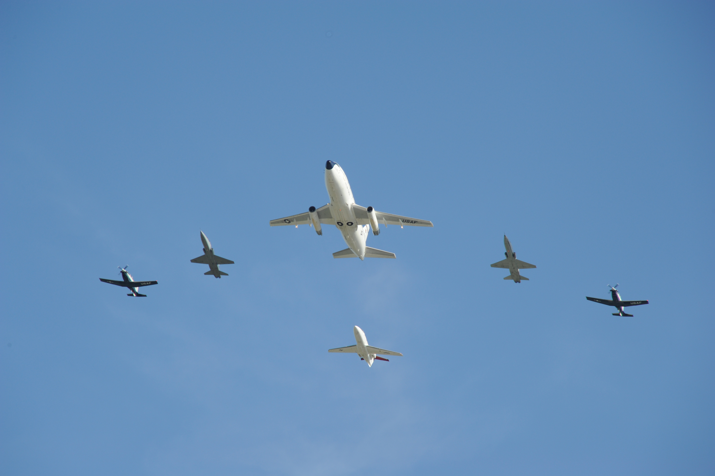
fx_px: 3970
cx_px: 358
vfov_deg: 6.9
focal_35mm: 200
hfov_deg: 10.3
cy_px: 238
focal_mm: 200
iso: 500
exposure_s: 1/640
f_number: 13
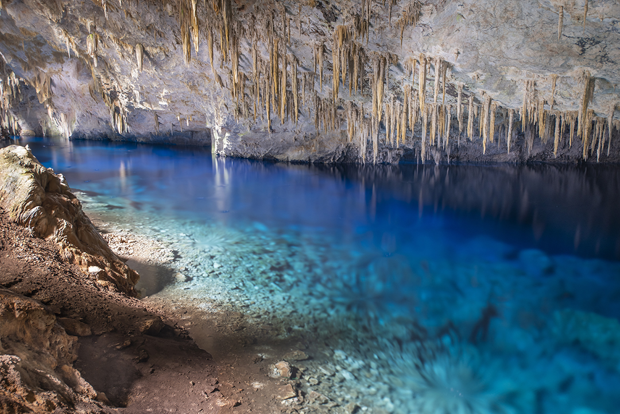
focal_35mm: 35
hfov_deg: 54.4
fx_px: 603
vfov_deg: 37.9
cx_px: 310
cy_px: 207
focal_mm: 35
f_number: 5.6
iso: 400
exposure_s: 20
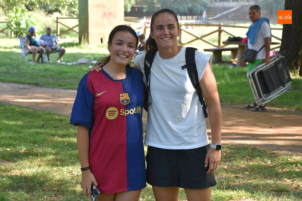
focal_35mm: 90
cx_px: 151
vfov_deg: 15.2
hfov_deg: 22.6
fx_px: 754
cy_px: 100
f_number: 6.3
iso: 400
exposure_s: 1/160
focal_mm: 60
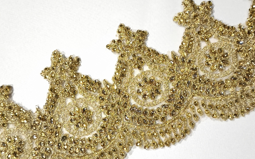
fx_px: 431
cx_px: 127
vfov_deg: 21.0
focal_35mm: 62
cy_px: 88
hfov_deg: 33.0
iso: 2000
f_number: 1.6
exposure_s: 1/2663
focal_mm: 6.57
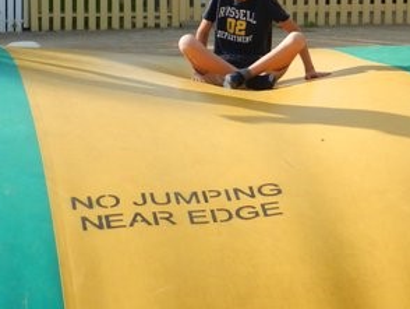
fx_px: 1707
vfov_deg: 10.2
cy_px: -32
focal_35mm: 144
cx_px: 134
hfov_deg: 13.7
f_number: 4.4
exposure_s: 1/800
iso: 160
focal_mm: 9.4
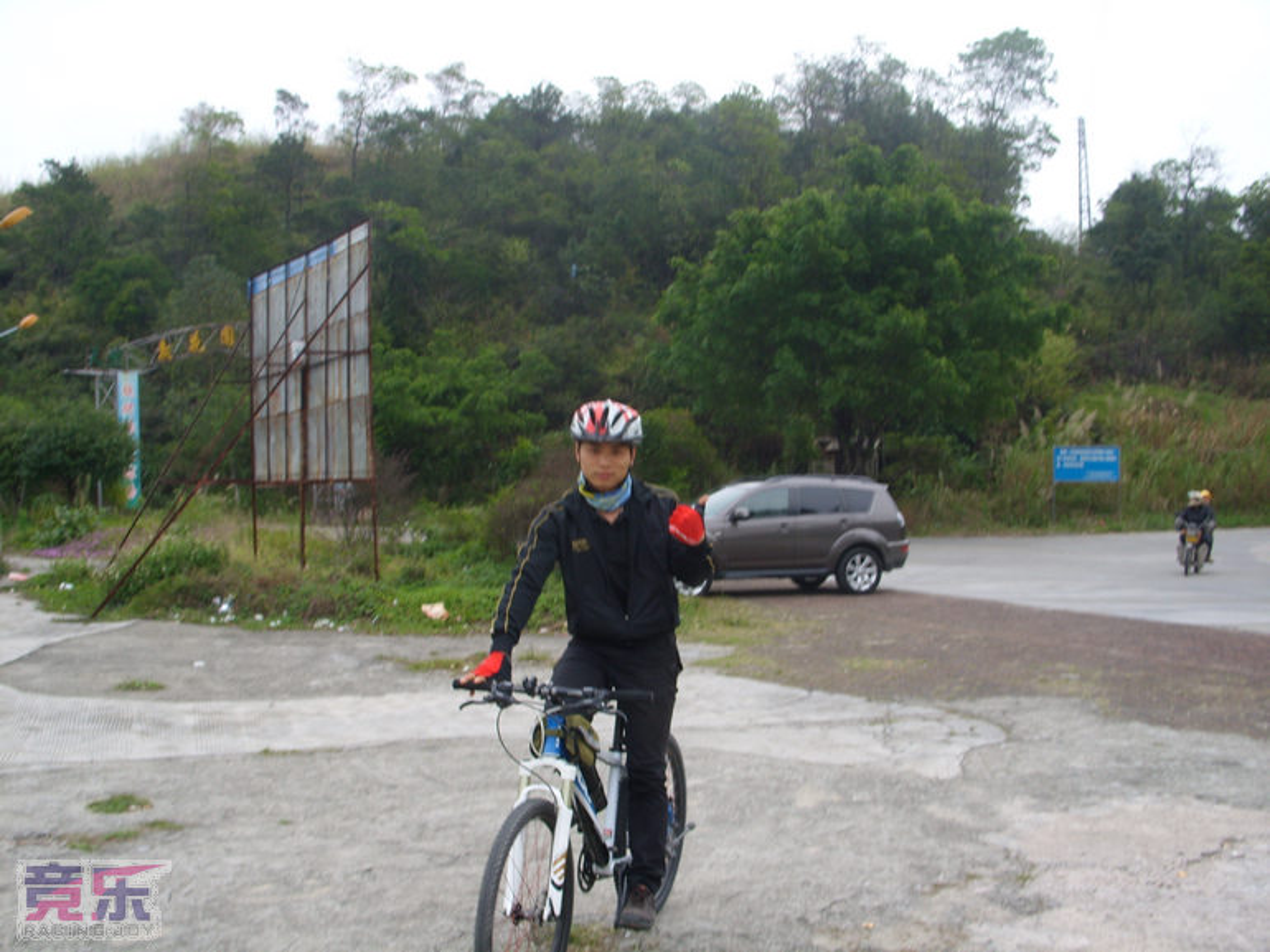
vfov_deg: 37.7
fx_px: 1394
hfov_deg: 49.0
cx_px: 635
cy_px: 476
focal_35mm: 38
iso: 50
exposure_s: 1/96
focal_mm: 7.8
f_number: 5.7
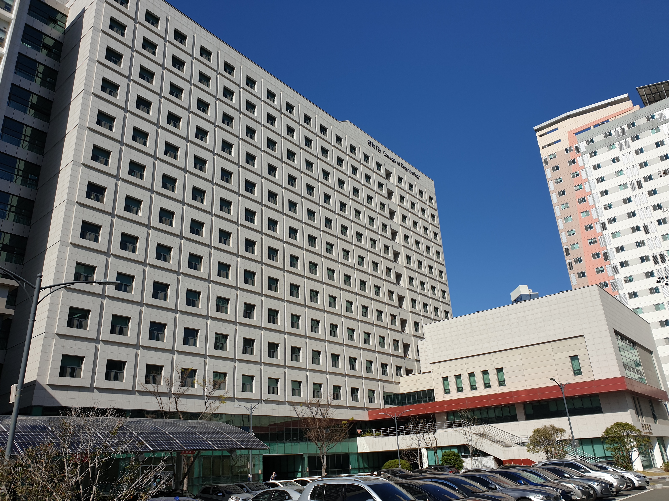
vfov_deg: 53.1
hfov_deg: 67.3
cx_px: 334
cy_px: 250
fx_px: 502
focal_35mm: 26
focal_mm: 4.3
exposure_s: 1/2358
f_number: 2.4
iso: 50
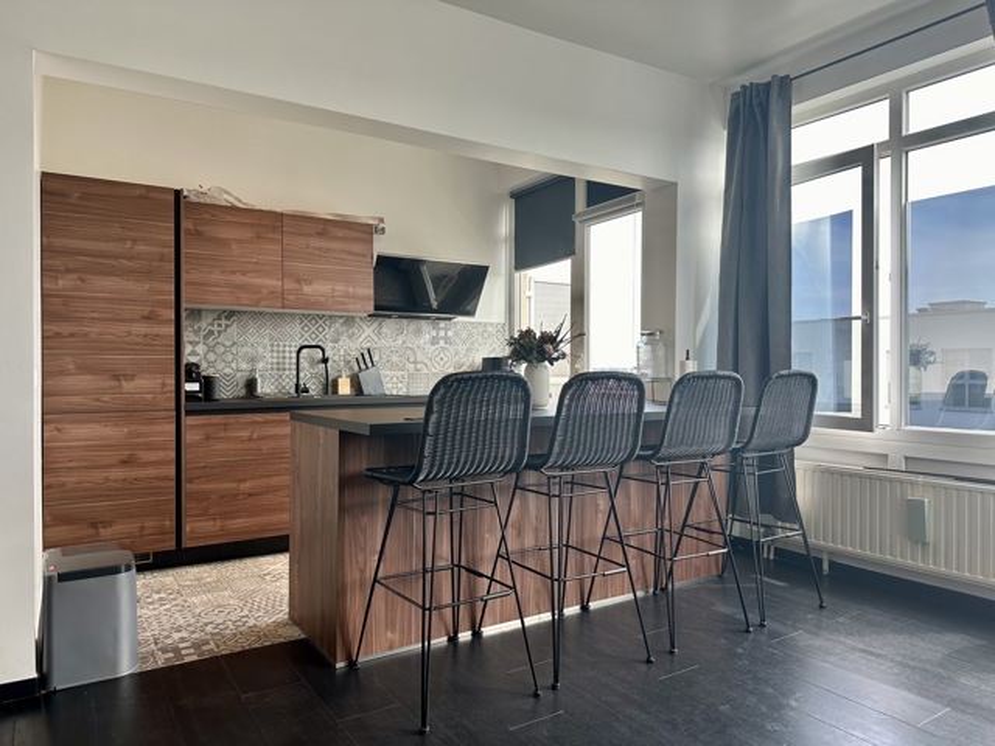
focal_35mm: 24
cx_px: 498
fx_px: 690
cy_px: 373
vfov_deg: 56.8
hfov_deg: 71.6
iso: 64
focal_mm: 6.86
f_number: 1.78
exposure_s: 1/202
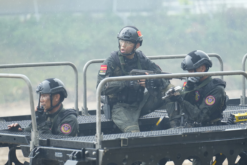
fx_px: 1852
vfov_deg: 5.1
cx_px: 124
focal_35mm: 270
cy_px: 82
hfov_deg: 7.6
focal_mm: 180
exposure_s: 1/800
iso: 800
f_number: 3.5
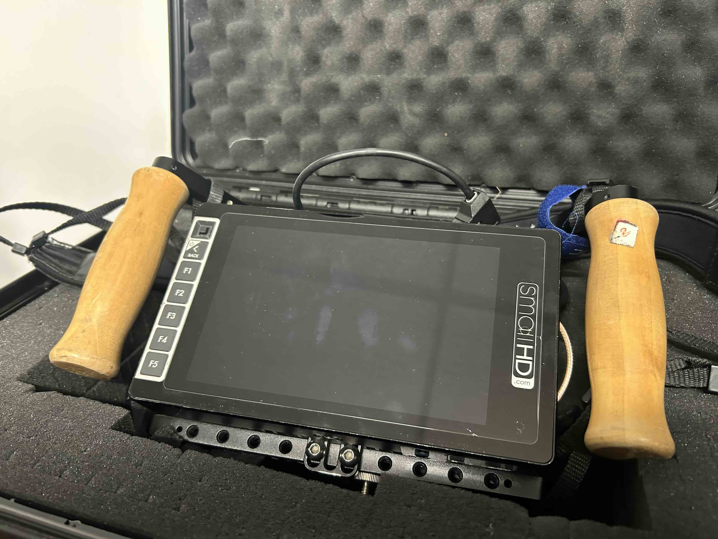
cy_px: 270
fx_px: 539
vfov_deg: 53.1
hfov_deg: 67.3
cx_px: 359
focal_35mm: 26
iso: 500
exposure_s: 1/33
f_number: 1.5
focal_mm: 5.7
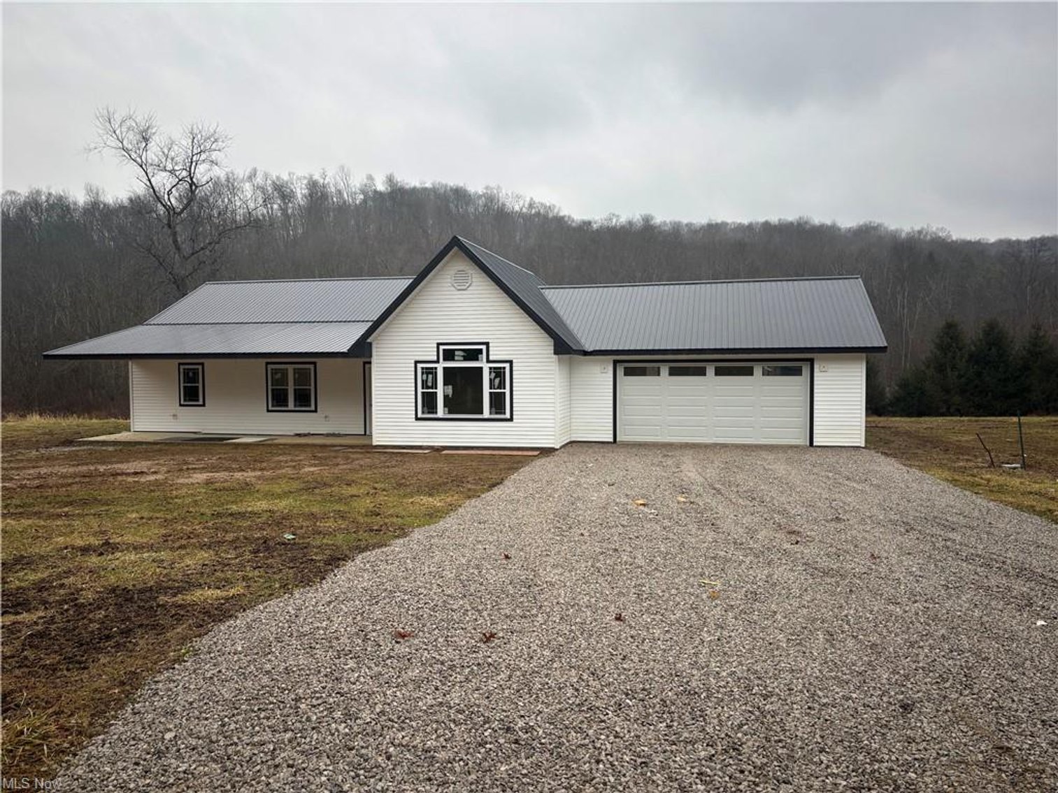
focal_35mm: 26
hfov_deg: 67.3
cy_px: 396
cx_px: 529
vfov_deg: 53.1
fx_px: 795
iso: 40
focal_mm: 5.96
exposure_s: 1/253
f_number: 1.6
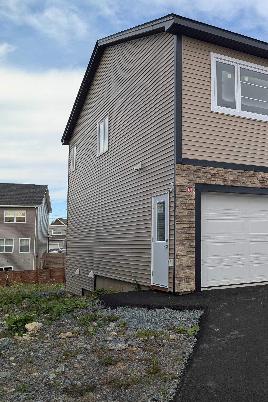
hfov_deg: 34.2
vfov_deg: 53.1
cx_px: 256
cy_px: 196
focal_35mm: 36
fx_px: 402
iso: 21
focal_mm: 6.9
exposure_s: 1/534
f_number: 1.68
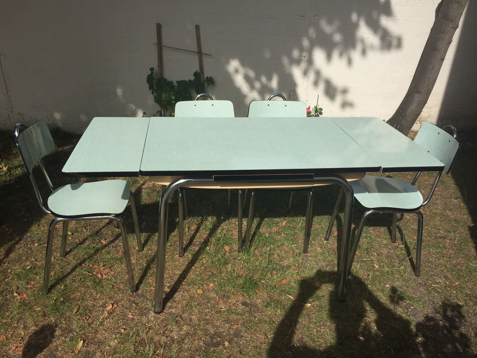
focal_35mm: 29
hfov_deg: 61.7
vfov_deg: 48.2
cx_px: 238
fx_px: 400
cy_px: 179
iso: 32
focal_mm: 4.15
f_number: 2.2
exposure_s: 1/3968
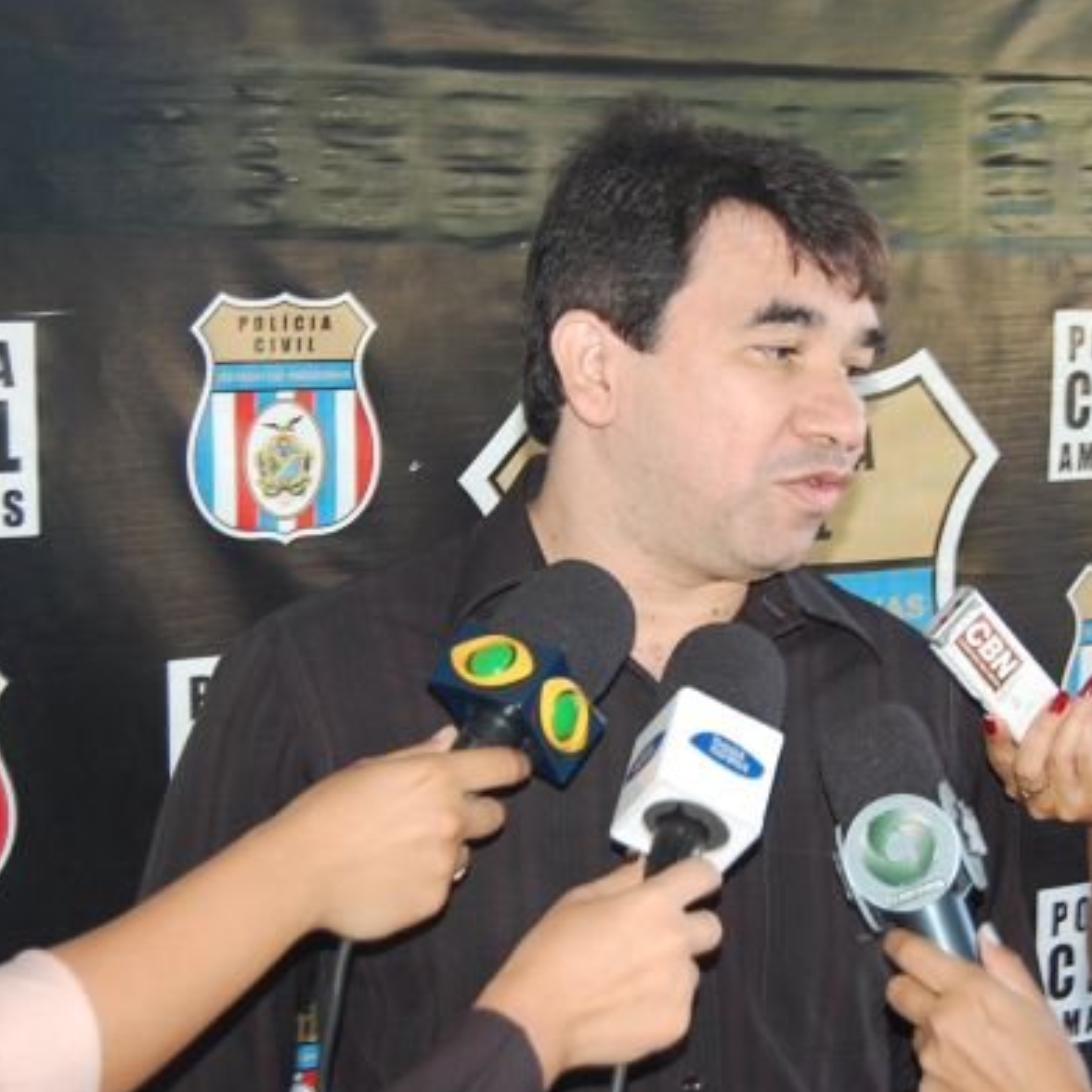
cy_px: 547
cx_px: 644
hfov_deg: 23.3
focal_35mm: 74
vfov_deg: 23.4
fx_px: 2641
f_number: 5
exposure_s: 1/60
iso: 400
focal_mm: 38
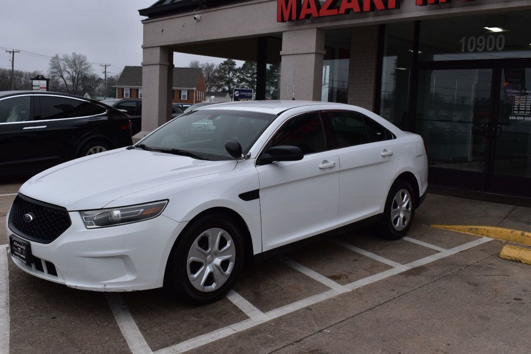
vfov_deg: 36.8
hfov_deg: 53.1
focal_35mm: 36
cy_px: 177
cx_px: 266
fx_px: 531
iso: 400
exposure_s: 1/500
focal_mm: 24
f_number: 11
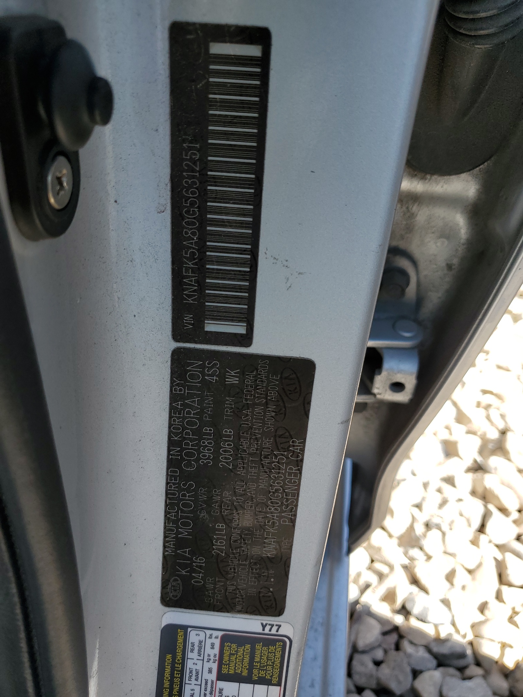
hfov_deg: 53.1
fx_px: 524
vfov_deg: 67.3
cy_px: 348
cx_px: 262
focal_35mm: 26
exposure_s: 1/833
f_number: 1.5
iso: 50
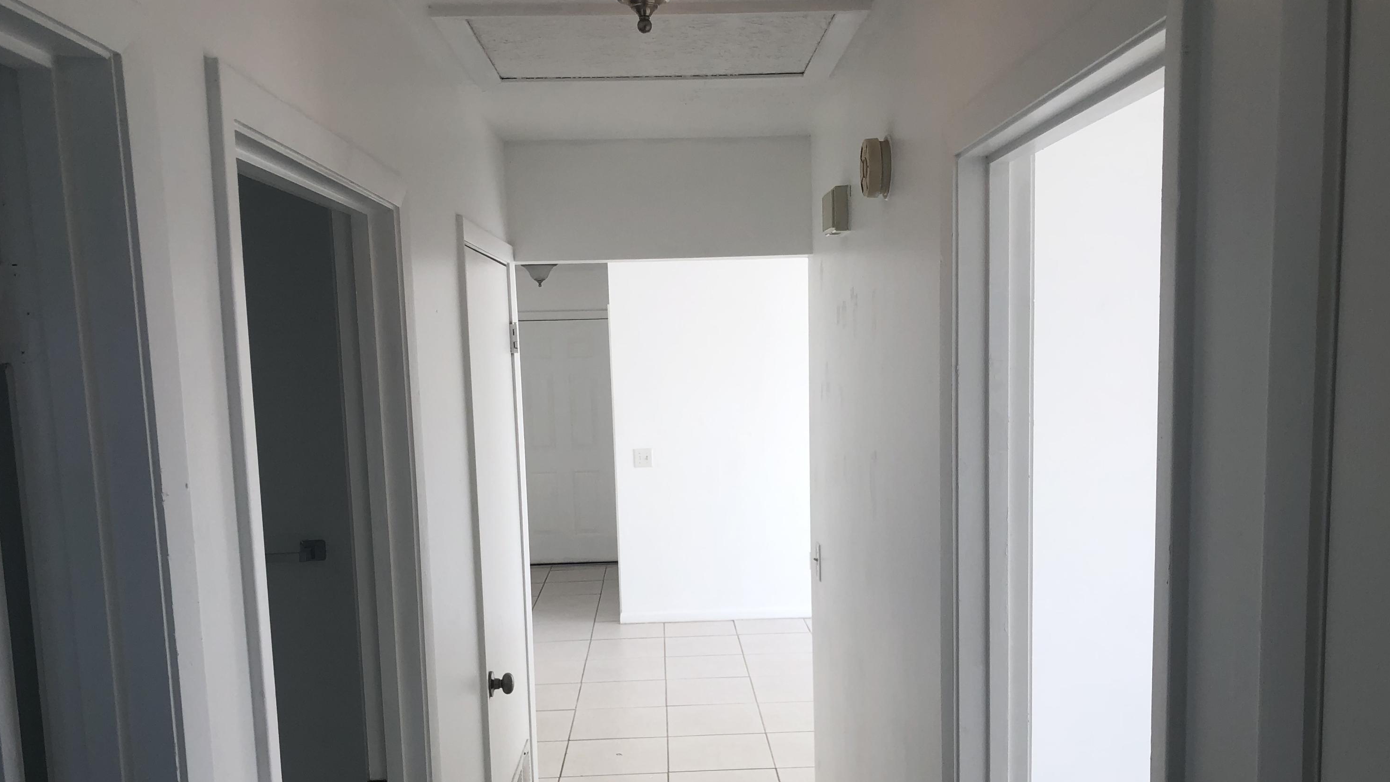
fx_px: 1143
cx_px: 696
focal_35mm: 31
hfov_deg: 62.6
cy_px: 496
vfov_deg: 37.5
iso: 20
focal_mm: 3.99
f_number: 1.8
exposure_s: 1/249
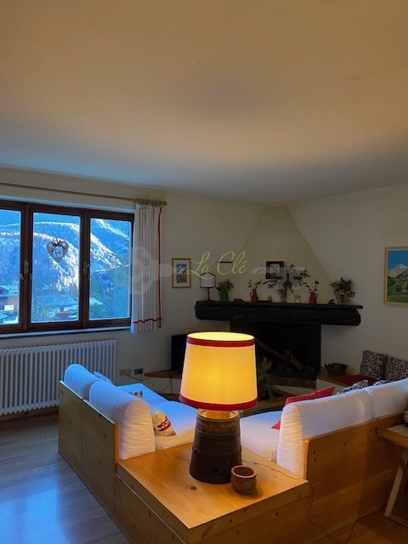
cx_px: 204
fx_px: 409
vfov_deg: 67.3
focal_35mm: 26
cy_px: 272
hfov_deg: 53.1
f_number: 1.8
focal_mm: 4.25
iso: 160
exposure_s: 1/50
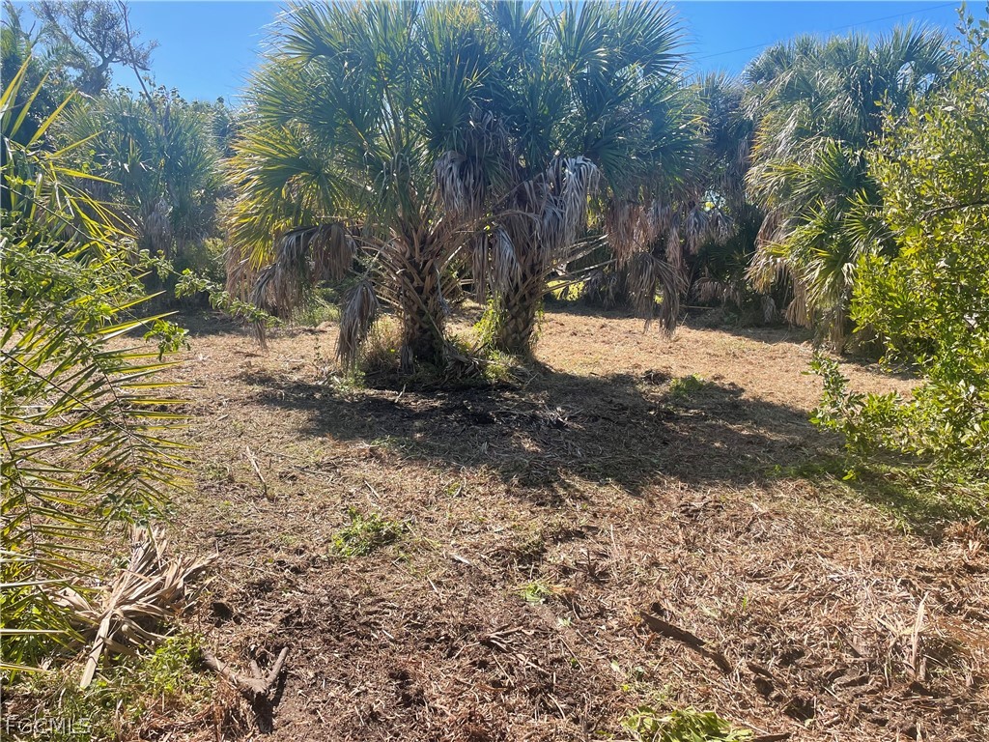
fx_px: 743
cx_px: 494
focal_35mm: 26
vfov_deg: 53.1
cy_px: 371
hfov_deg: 67.3
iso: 32
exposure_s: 1/1261
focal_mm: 4.2
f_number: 1.6
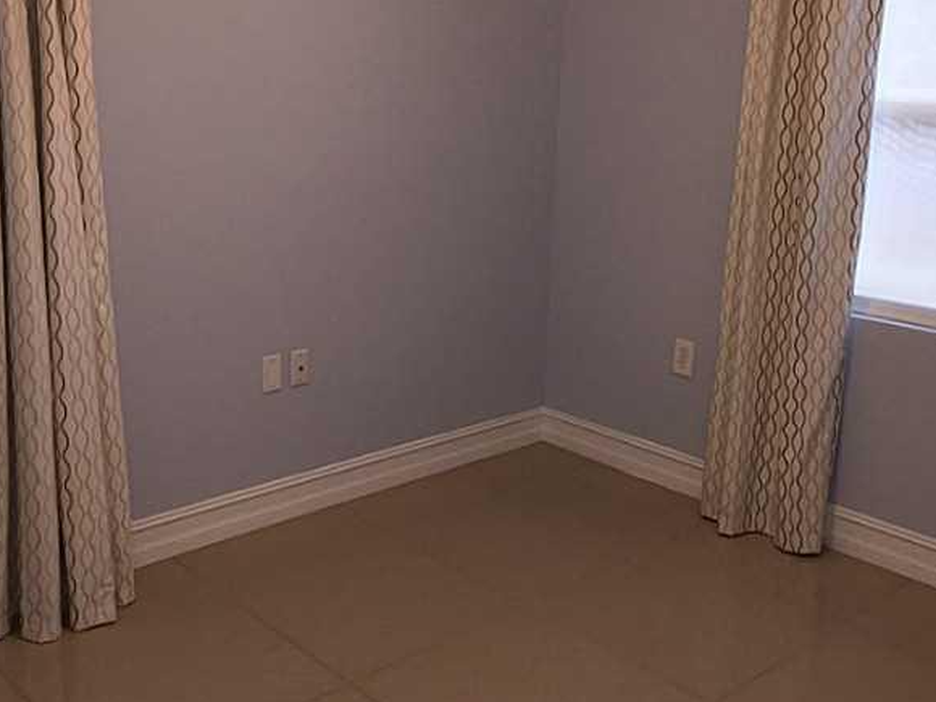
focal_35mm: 40
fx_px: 1082
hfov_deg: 46.8
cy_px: 276
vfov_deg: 35.8
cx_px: 431
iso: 50
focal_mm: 4.15
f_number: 2.2
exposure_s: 1/30
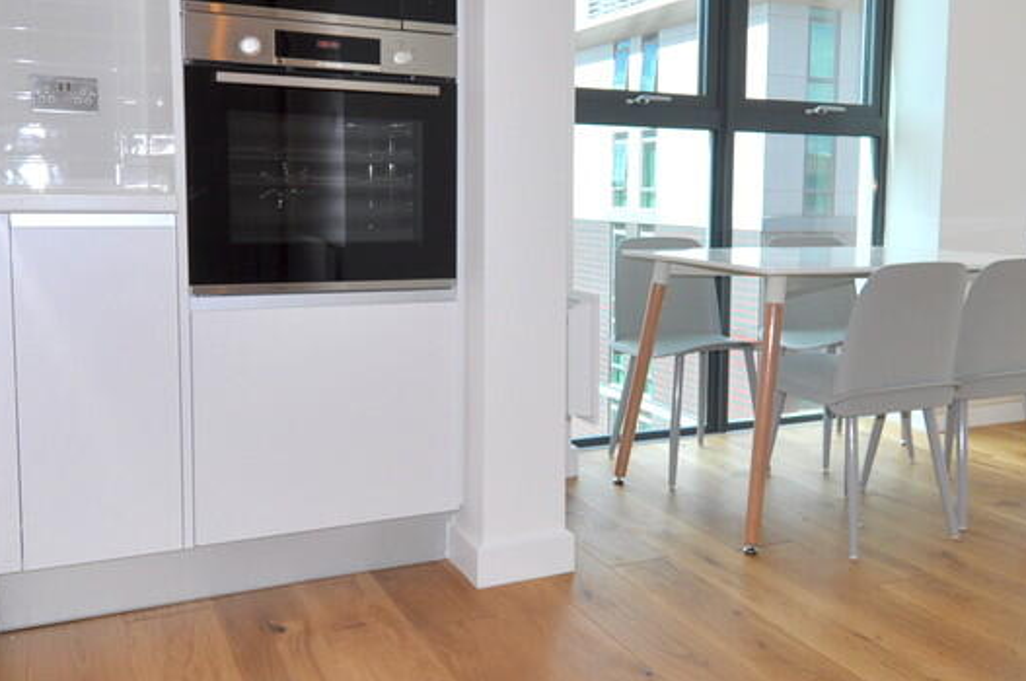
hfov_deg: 54.2
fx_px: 996
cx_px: 600
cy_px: 286
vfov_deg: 37.7
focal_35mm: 35
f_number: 6.3
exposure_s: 1/200
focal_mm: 12
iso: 200
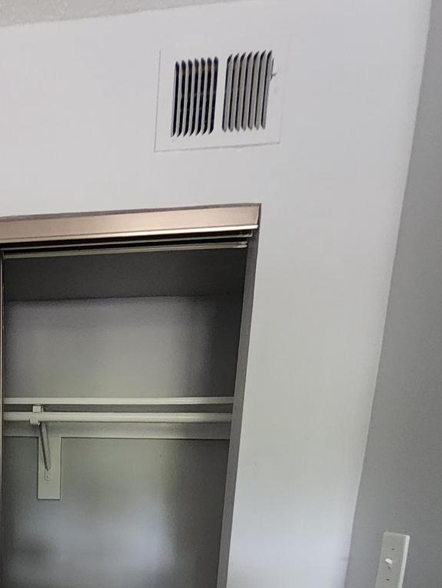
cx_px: 38
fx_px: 442
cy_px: 576
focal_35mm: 26
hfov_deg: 47.3
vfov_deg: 54.1
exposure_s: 1/30
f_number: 2.2
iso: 320
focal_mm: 1.13
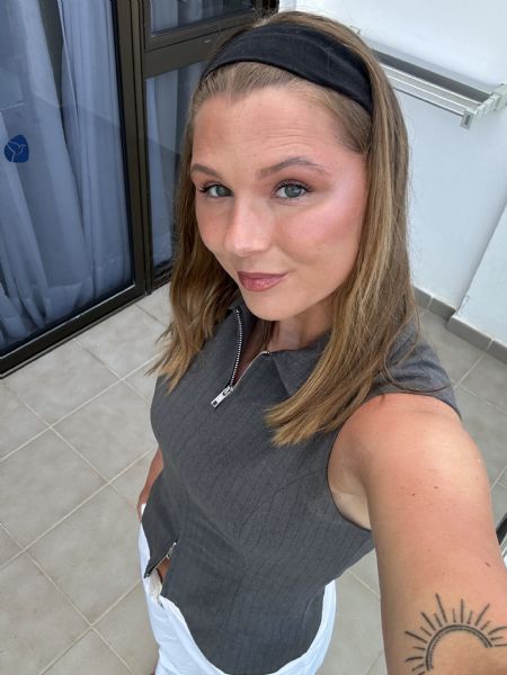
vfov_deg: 60.0
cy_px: 338
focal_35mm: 30
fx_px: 586
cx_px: 254
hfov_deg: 46.8
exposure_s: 1/122
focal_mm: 2.69
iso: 20
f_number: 1.9
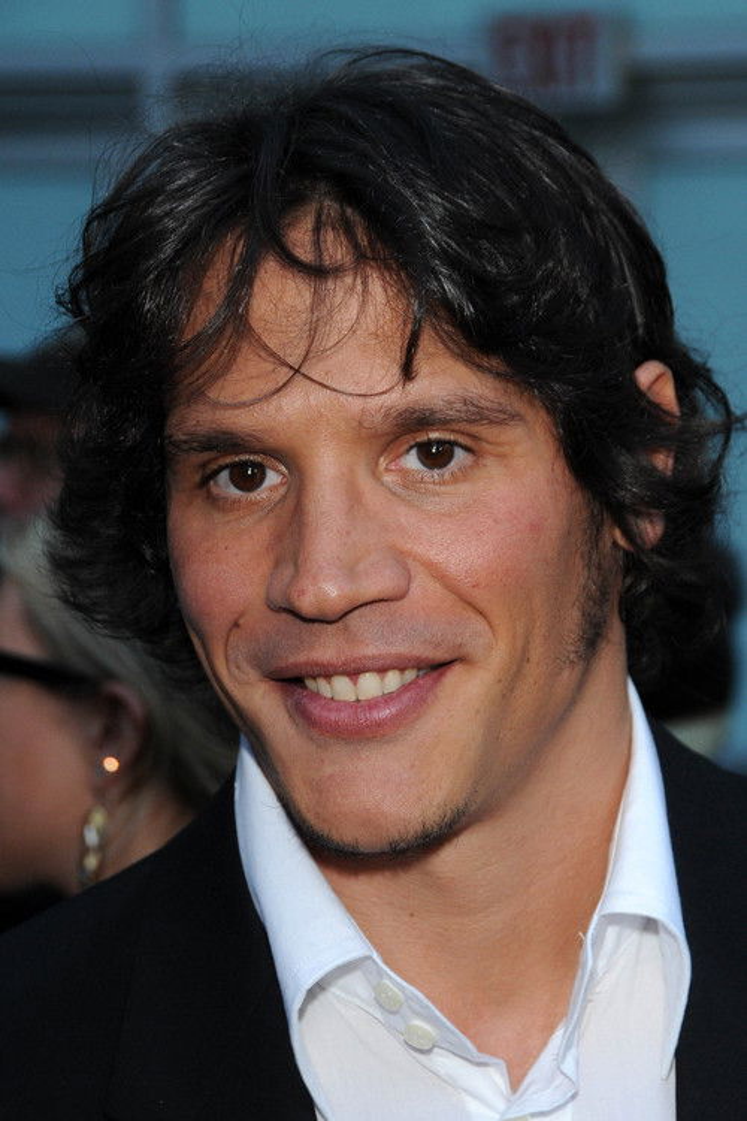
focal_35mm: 142
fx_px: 4435
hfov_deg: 9.6
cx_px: 374
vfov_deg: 14.4
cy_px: 560
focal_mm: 95
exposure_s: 1/250
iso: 500
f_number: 6.3
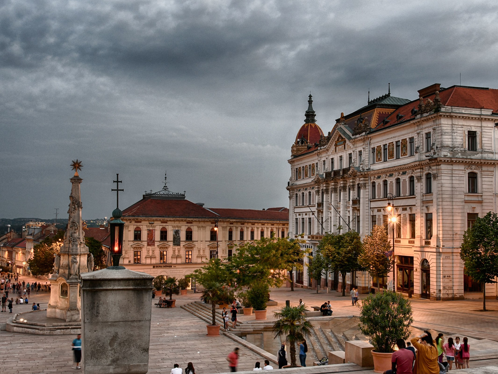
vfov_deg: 36.8
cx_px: 266
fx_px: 561
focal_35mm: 39
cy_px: 187
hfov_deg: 47.8
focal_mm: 24
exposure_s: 1/3
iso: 100
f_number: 7.1
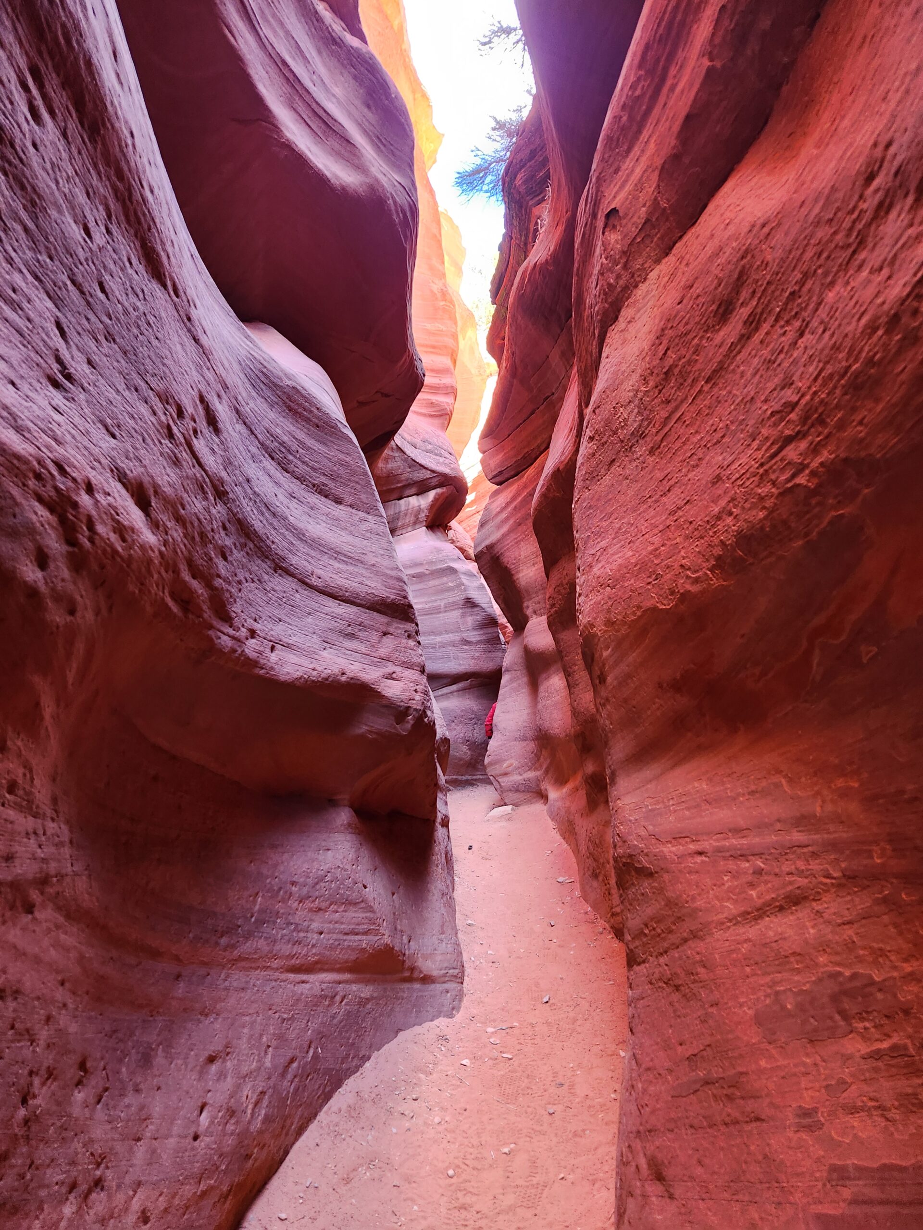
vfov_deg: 73.9
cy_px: 615
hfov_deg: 58.9
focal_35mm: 23
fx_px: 818
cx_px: 462
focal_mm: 5.4
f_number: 1.8
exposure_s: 1/120
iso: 250
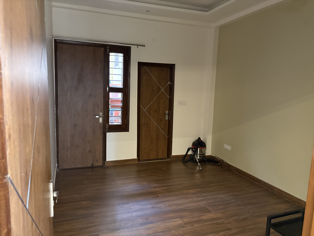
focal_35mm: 26
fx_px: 236
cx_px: 157
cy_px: 118
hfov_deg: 67.3
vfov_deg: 53.1
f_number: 1.6
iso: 640
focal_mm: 5.96
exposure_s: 1/25
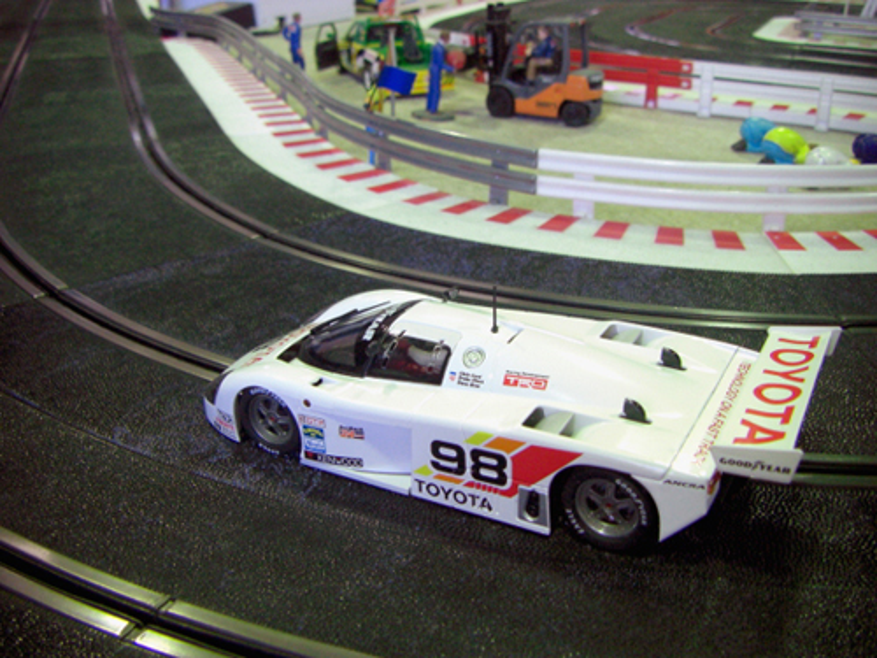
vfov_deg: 37.7
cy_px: 329
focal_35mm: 38
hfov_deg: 49.0
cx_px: 438
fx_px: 963
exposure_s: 1/60
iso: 200
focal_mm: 6.3
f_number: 3.4
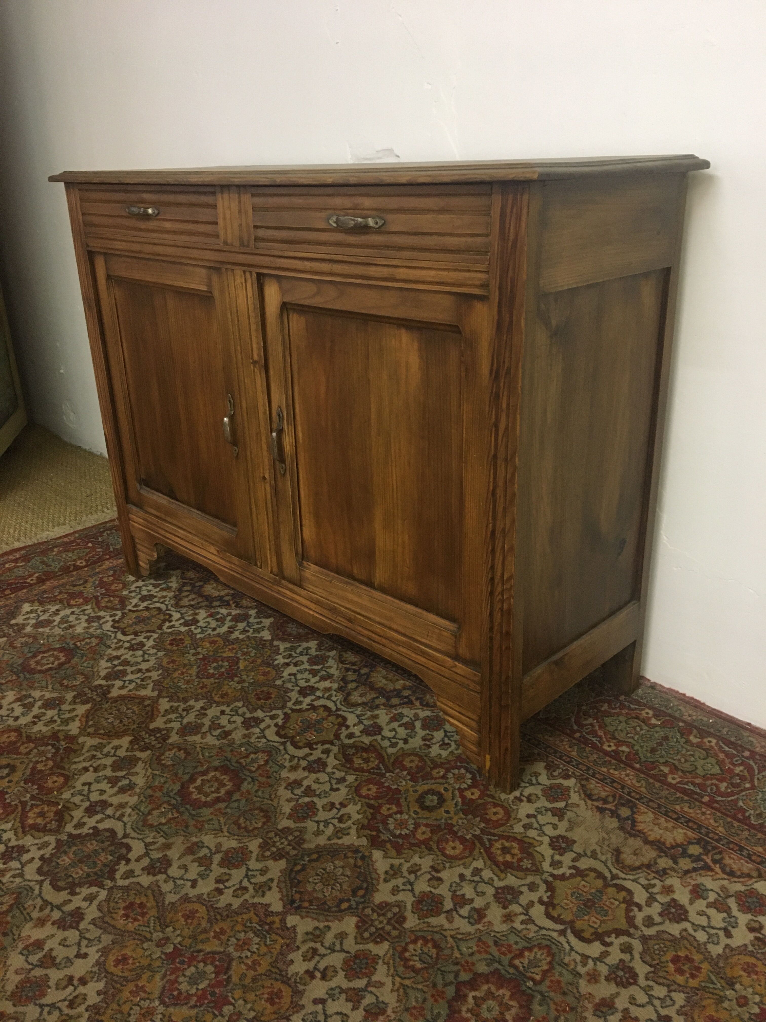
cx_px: 383
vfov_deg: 61.7
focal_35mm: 29
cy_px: 511
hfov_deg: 48.2
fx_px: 856
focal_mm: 4.15
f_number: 2.2
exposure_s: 1/33
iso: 250
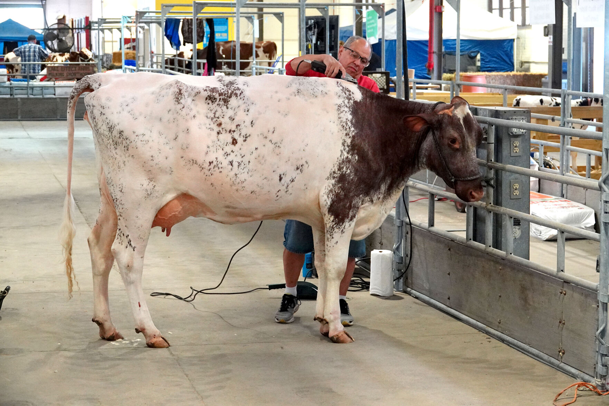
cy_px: 203
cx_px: 304
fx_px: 1438
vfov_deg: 16.1
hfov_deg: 23.9
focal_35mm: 85
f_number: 3.5
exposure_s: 1/160
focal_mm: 31.33
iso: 1600
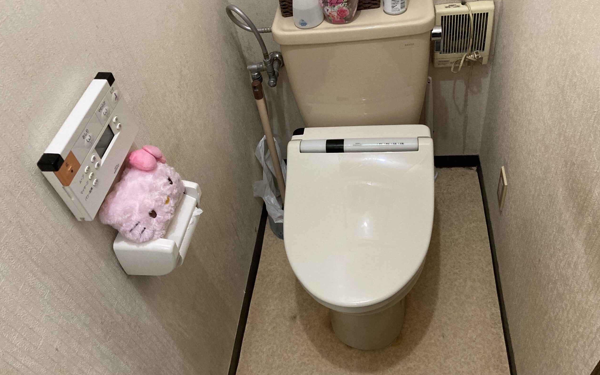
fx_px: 491
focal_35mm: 30
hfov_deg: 62.9
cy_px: 157
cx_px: 301
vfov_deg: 41.7
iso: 320
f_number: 1.8
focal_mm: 3.99
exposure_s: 1/60
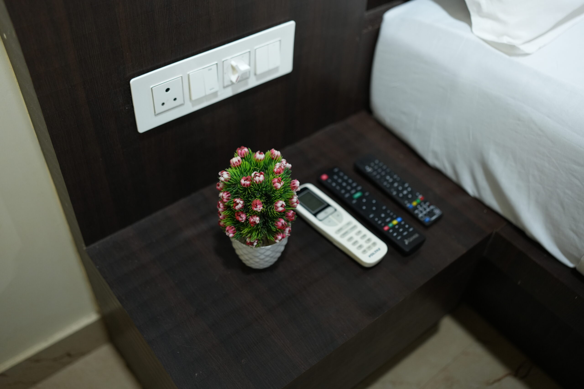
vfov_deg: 37.9
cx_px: 292
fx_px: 568
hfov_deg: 54.4
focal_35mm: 35
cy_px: 194
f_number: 1.8
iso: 1250
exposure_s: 1/200
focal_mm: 35
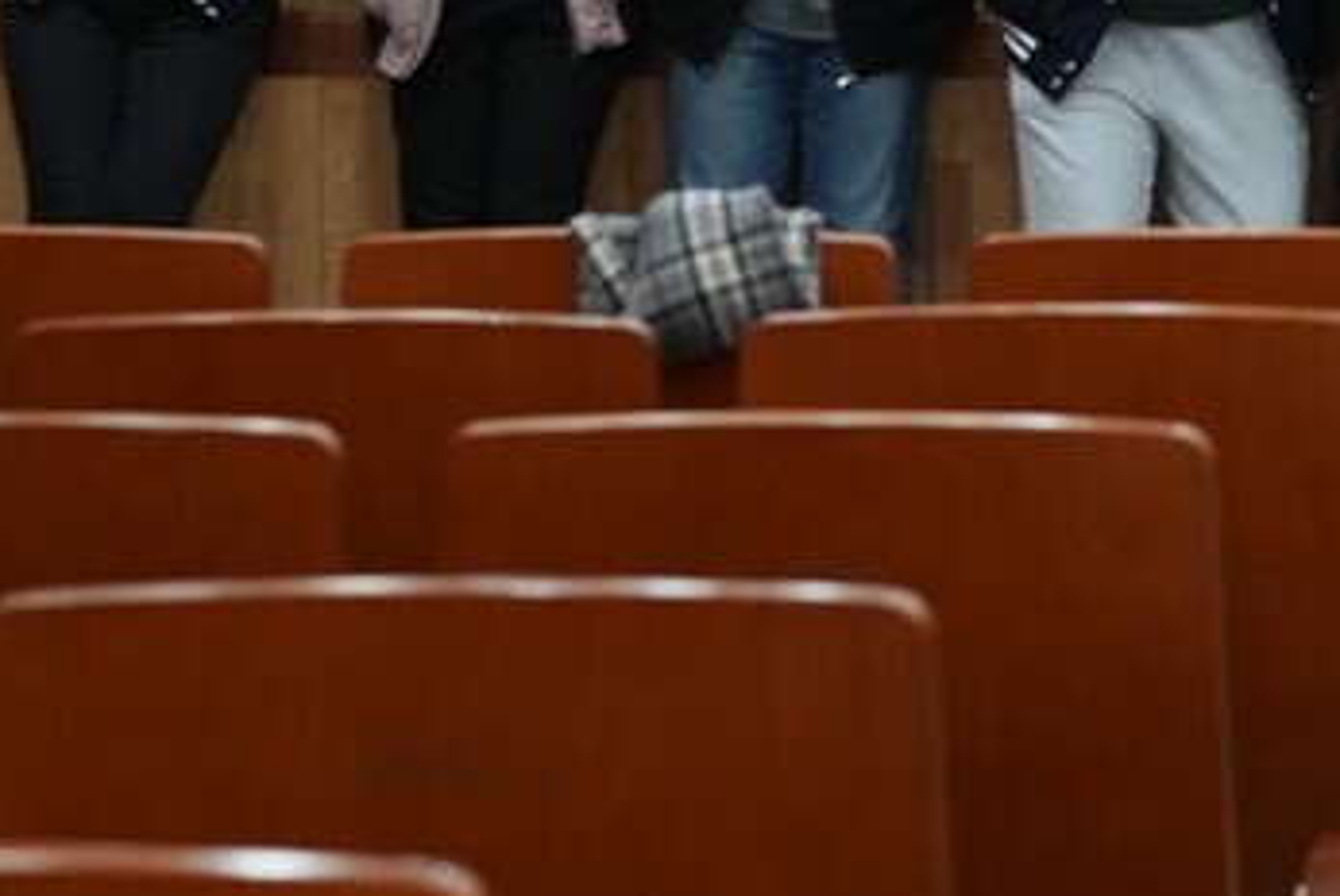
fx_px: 7562
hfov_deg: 9.8
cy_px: -670
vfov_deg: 6.6
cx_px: 2147
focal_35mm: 203
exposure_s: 1/100
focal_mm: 55
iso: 1600
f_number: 5
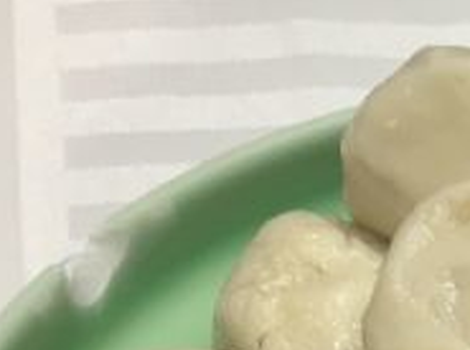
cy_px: 541
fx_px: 1491
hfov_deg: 16.5
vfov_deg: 12.7
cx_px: 673
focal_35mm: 110
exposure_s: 1/33
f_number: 2.2
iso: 64
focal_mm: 4.15
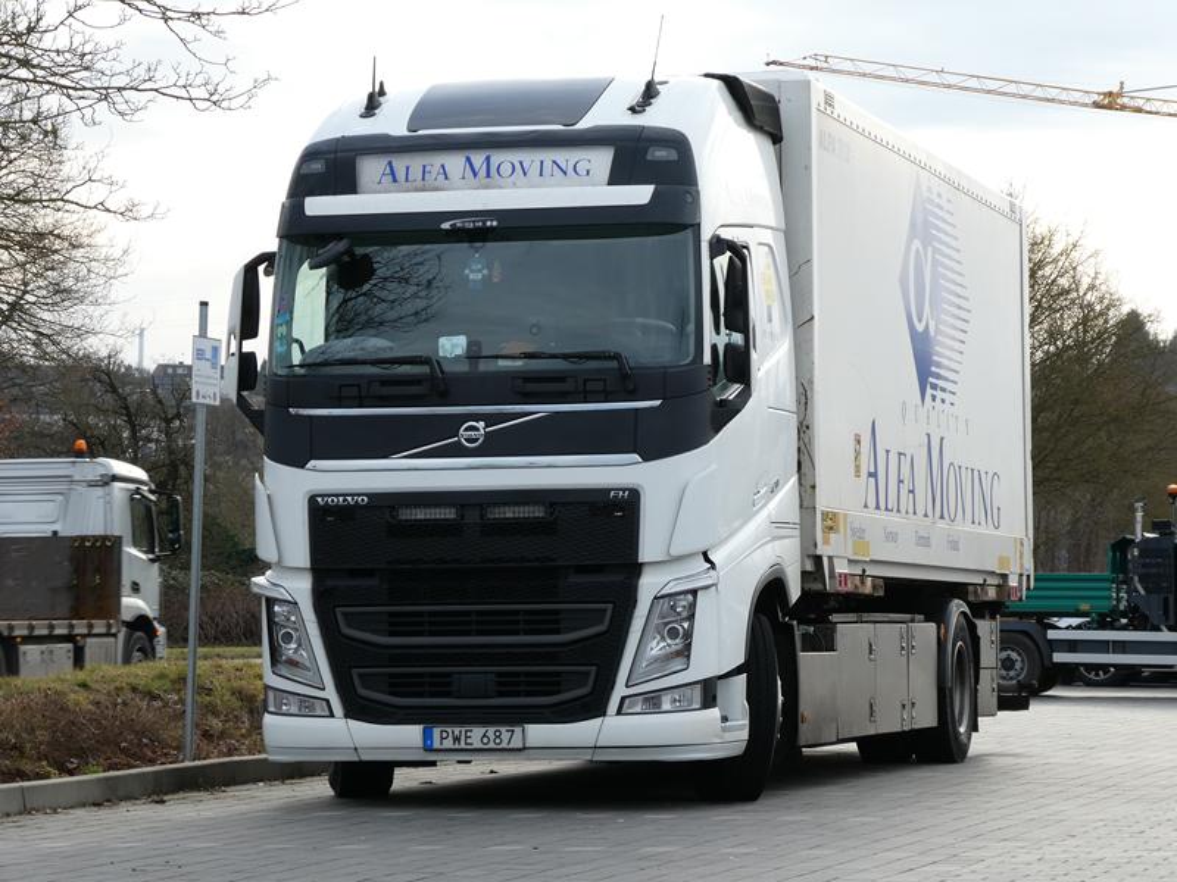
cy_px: 441
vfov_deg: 12.0
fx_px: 4216
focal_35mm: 124
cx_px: 588
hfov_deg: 15.9
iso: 80
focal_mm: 22.3
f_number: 5.2
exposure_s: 1/125
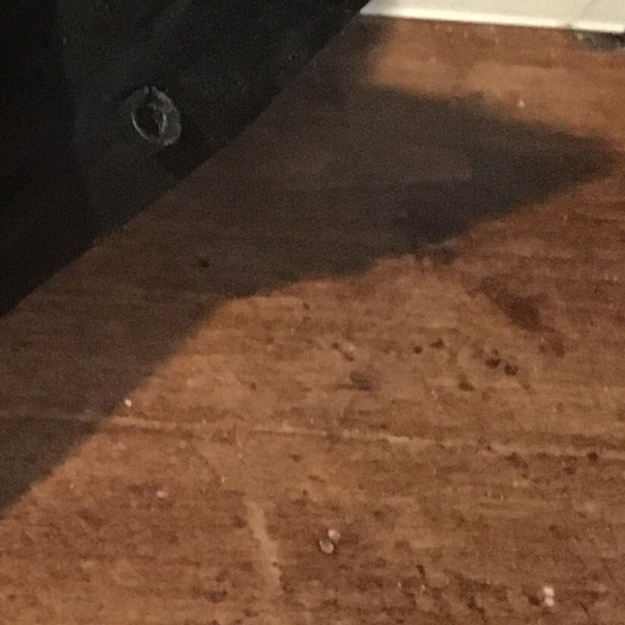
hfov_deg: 12.6
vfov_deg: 13.7
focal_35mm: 126
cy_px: 53
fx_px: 2574
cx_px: -495
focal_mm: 4.15
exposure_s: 1/17
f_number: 2.2
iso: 320
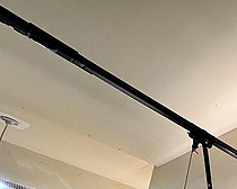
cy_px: 248
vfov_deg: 30.1
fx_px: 274
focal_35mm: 39
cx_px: 336
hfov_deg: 30.9
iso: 250
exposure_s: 1/120
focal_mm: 2.2
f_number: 2.2
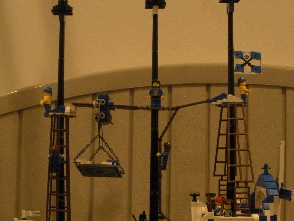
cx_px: 160
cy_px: 135
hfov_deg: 28.6
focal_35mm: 68
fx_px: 578
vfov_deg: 21.6
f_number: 3.5
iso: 400
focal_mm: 6.3
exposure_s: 1/26
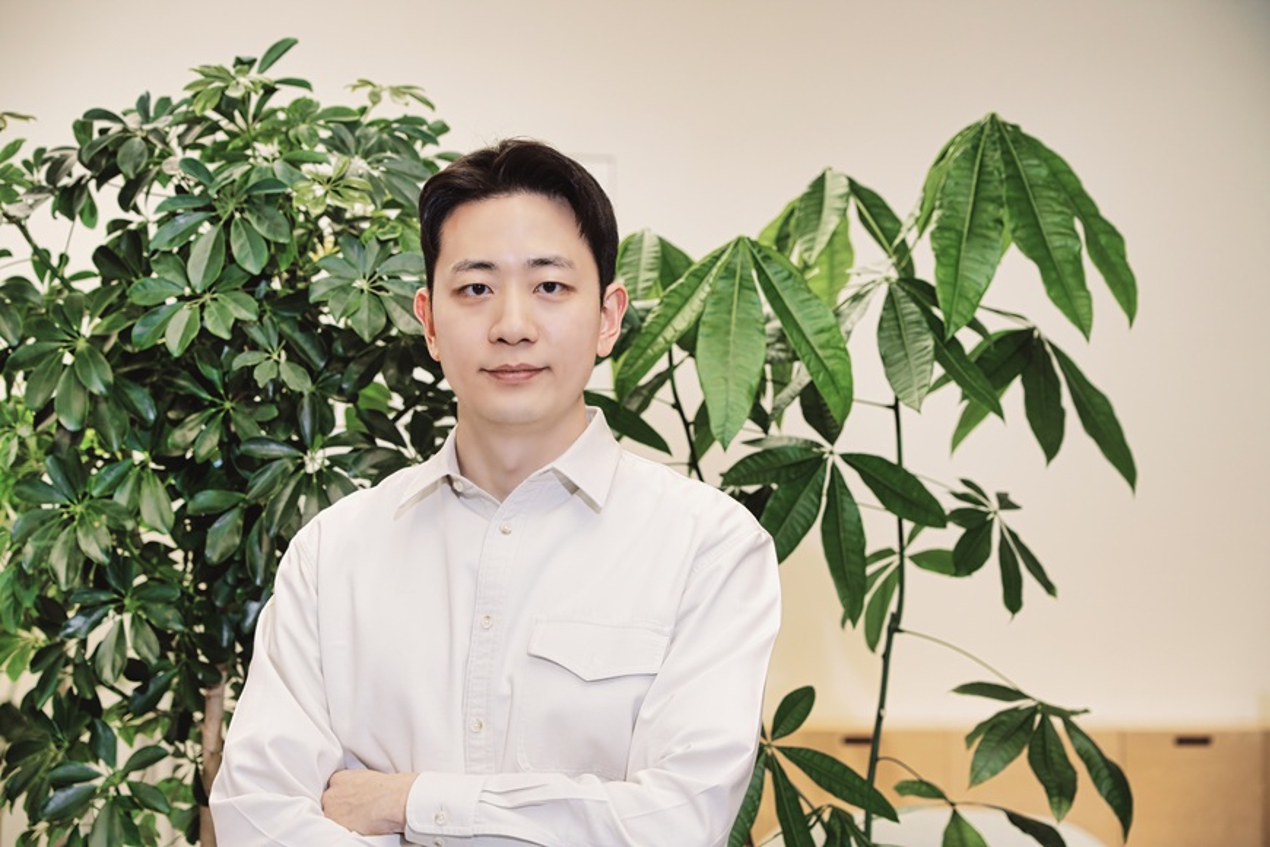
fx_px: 3386
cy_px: 424
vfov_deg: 14.3
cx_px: 635
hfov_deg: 21.2
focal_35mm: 96
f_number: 5.6
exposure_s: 1/125
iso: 400
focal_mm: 96
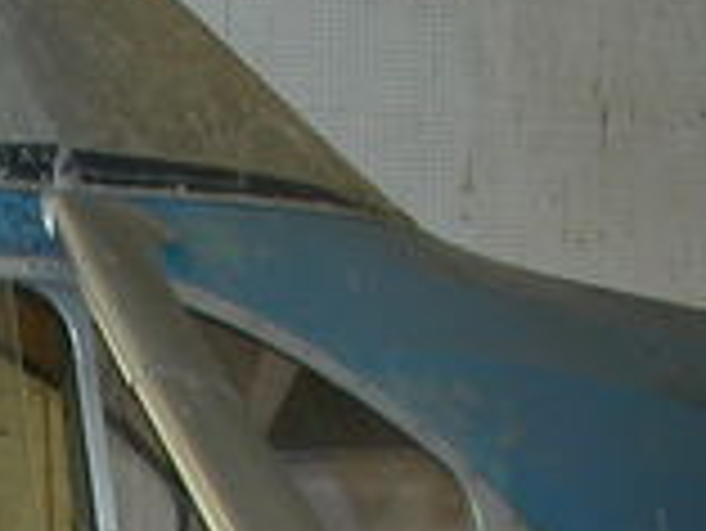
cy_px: 742
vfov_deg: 8.2
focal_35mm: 178
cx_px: -337
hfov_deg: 10.7
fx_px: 3633
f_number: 2.8
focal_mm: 8.9
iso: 100
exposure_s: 1/30
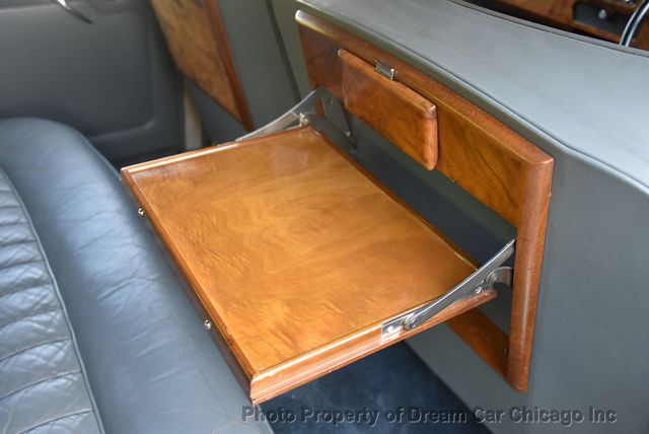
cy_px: 217
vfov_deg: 38.4
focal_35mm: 34
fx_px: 623
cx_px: 324
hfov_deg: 55.1
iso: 800
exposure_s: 1/80
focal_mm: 23
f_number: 4.5
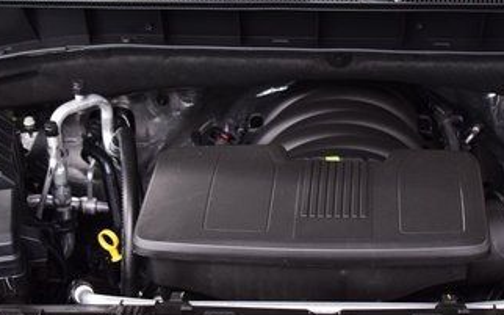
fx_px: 1002
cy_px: 219
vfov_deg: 17.8
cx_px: 332
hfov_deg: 28.1
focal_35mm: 73
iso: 1600
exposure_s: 1/50
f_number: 2.8
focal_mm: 24
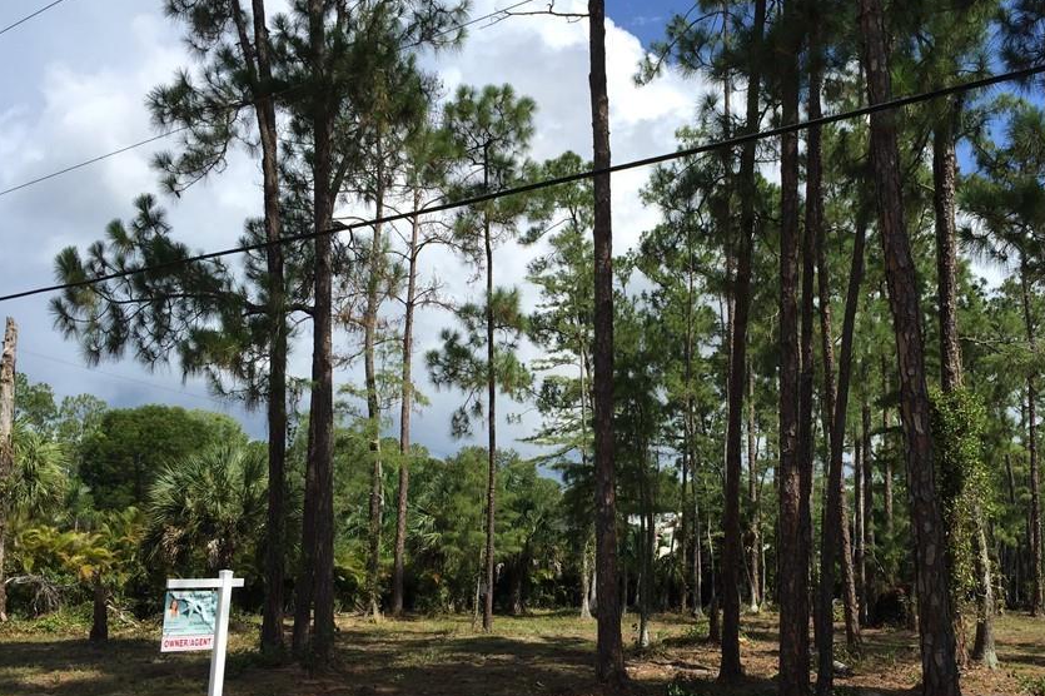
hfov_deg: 51.6
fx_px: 1074
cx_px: 614
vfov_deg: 35.9
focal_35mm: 37
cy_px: 393
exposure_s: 1/1980
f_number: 2.2
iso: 32
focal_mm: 4.15
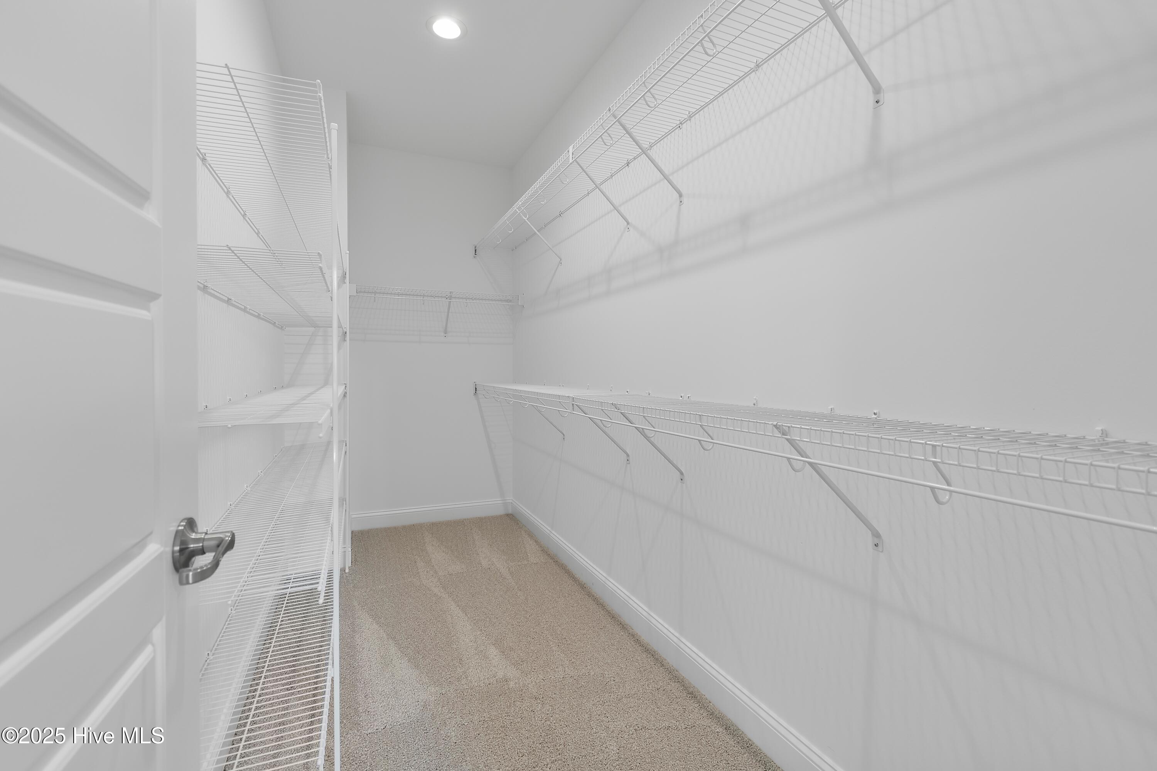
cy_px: 386
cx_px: 578
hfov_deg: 100.4
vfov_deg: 77.3
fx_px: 482
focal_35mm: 15
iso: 100
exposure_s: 1/4
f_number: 5
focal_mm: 10
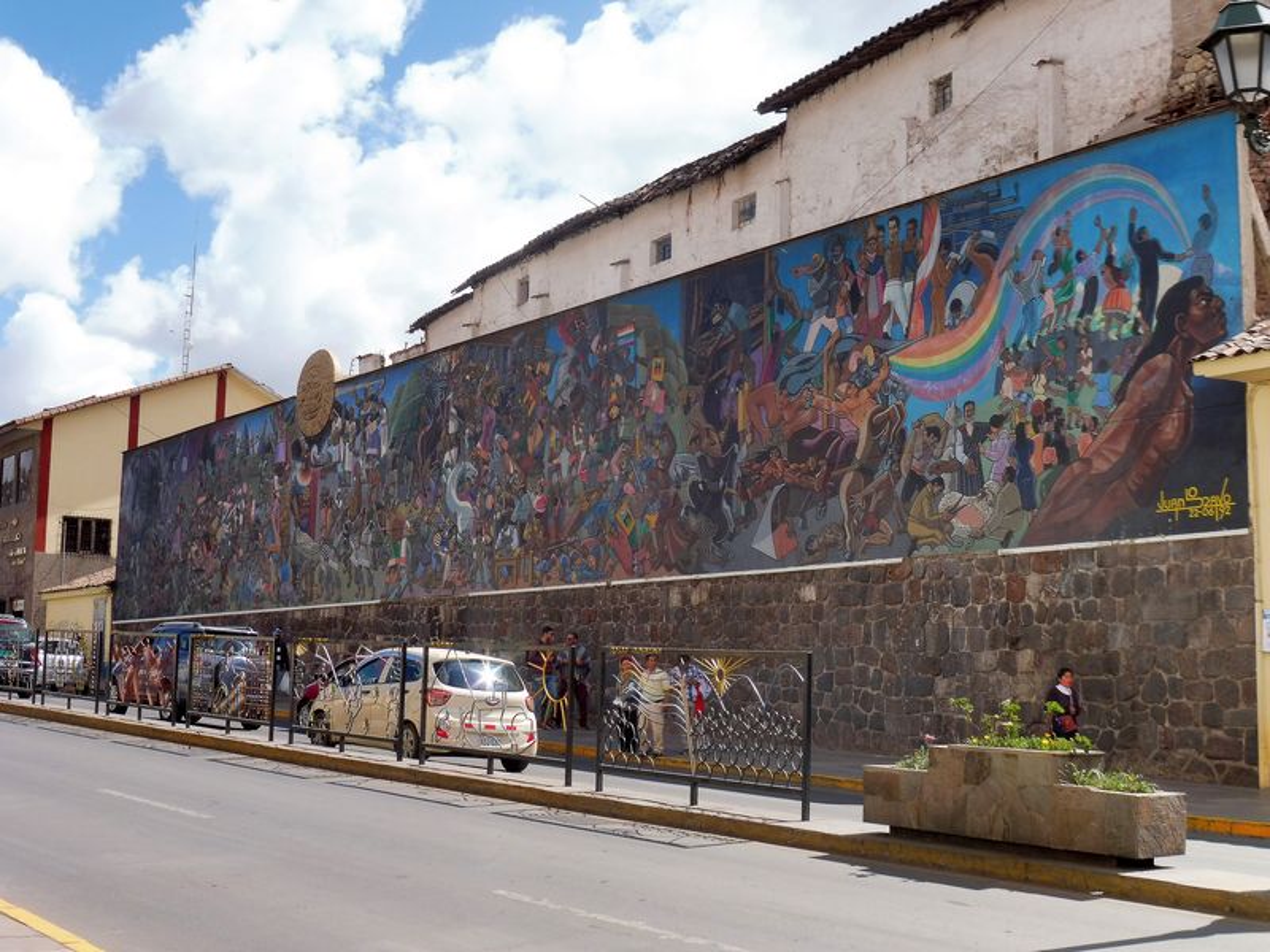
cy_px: 476
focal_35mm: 51
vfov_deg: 28.6
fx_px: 1871
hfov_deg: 37.5
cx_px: 635
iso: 100
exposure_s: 1/250
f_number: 5
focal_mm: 9
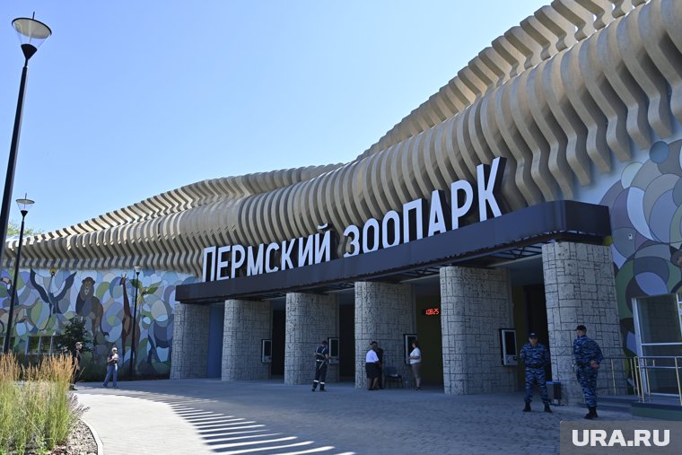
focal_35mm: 30
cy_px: 228
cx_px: 341
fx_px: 568
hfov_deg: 61.9
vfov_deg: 43.6
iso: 200
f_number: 4
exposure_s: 1/1600
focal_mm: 30
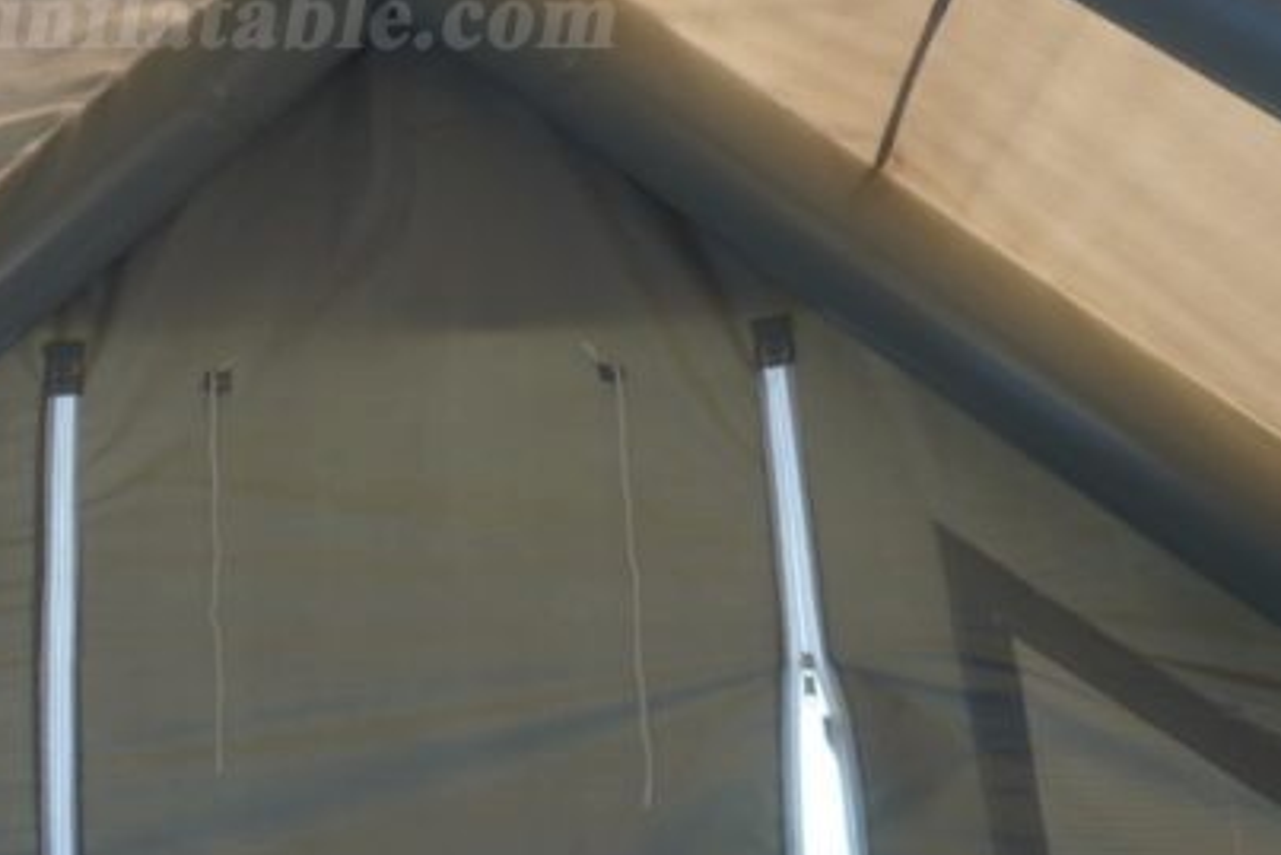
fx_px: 2171
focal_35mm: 61
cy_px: -43
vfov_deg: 21.3
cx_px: 60
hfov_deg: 30.9
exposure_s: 1/160
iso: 125
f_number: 4
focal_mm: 16
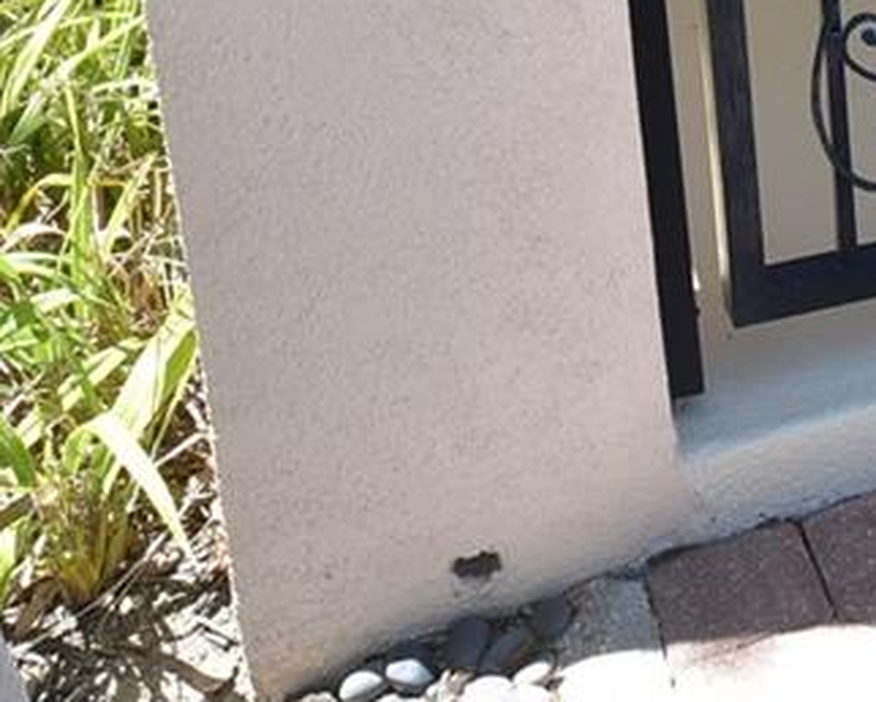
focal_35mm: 70
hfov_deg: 24.6
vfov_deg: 19.4
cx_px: 1042
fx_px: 1816
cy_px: -317
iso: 400
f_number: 10
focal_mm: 10
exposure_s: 1/200
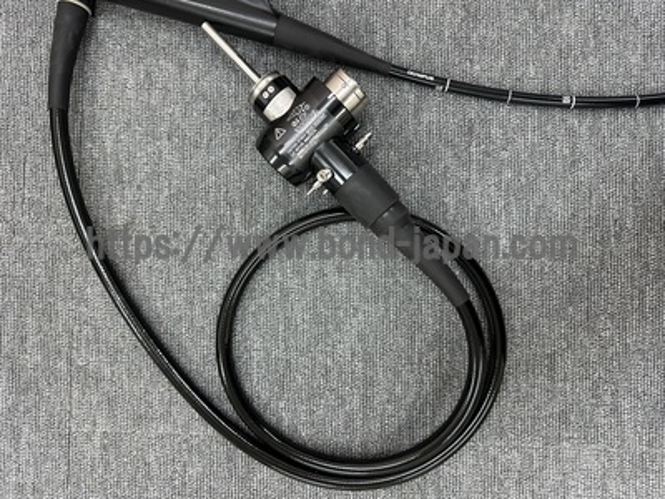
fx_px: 461
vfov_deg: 56.8
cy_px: 250
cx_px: 332
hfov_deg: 71.6
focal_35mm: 24
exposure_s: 1/120
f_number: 1.78
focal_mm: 6.86
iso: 160
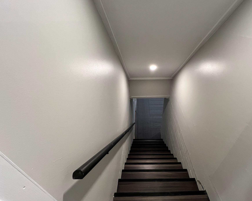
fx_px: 112
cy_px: 97
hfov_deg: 96.2
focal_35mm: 15
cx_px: 144
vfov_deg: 84.0
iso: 160
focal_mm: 1.57
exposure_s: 1/60
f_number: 1.8
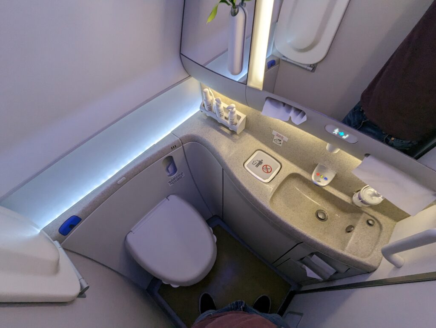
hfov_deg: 94.4
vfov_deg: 78.2
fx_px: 202
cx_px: 218
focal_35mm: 16
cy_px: 164
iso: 117
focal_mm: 2.35
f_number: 2.2
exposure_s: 1/34.5
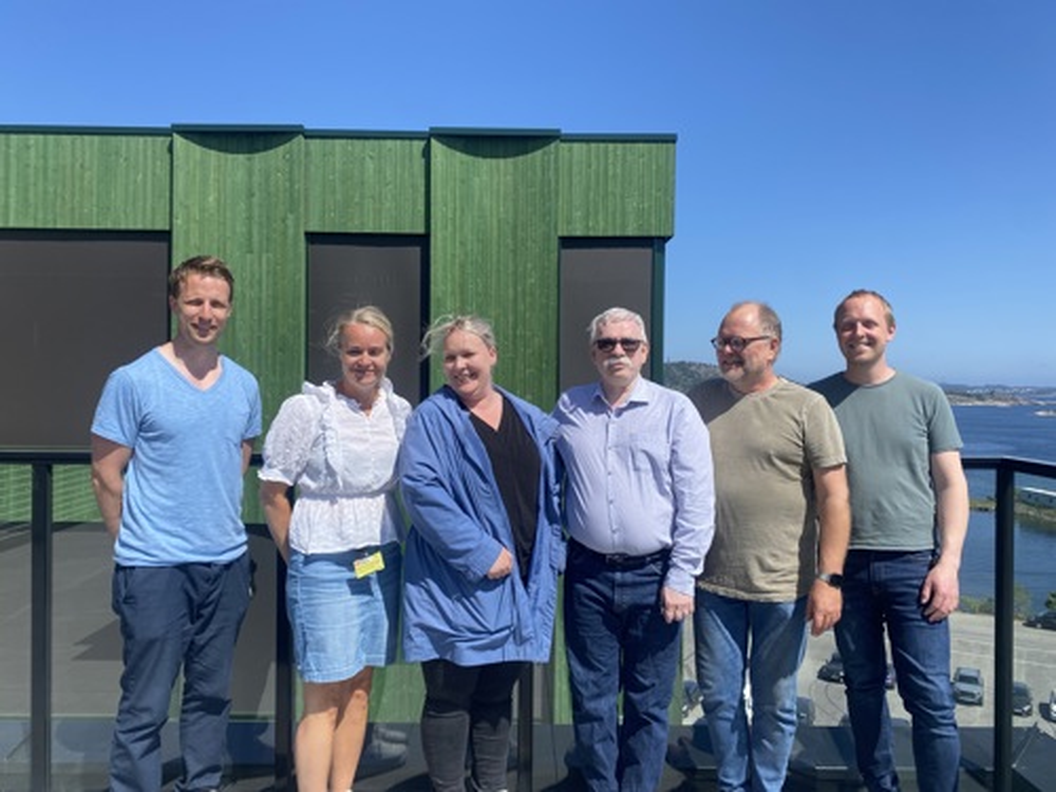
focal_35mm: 26
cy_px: 396
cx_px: 528
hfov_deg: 67.3
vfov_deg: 53.1
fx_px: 793
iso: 32
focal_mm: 4.25
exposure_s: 1/3040
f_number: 1.8
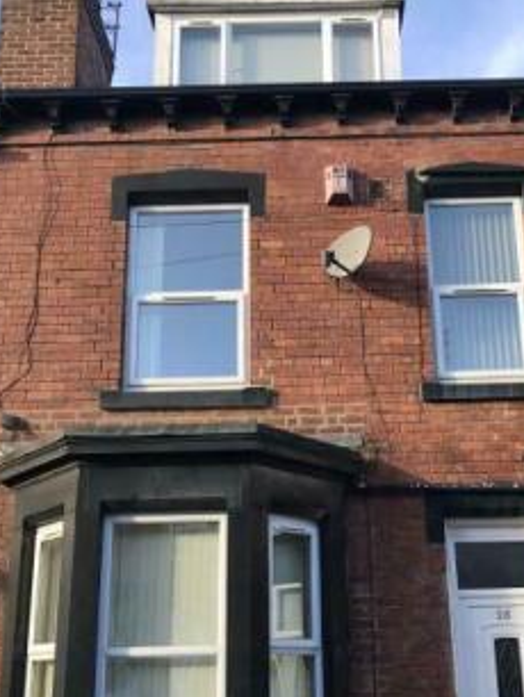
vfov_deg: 46.1
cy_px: 457
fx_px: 806
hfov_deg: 35.9
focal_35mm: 40
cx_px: 303
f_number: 1.8
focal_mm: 3.99
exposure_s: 1/392
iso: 20
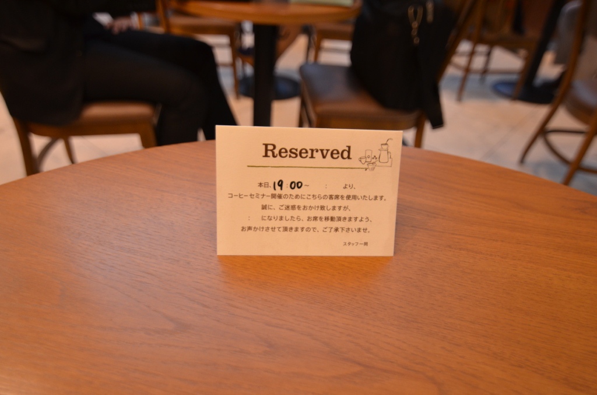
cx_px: 298
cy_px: 198
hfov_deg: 73.9
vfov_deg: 52.9
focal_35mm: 24
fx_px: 397
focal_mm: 16
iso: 900
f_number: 2.8
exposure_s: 1/30
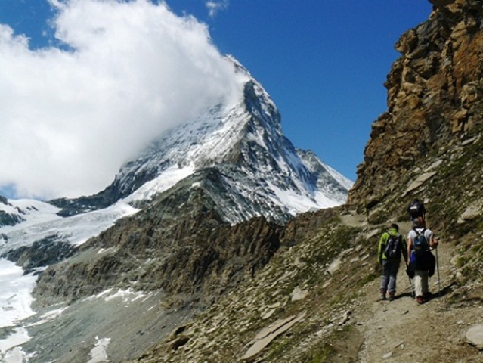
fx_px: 503
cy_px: 182
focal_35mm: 36
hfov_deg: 51.3
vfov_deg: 39.7
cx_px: 242
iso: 100
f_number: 8
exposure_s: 1/400
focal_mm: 6
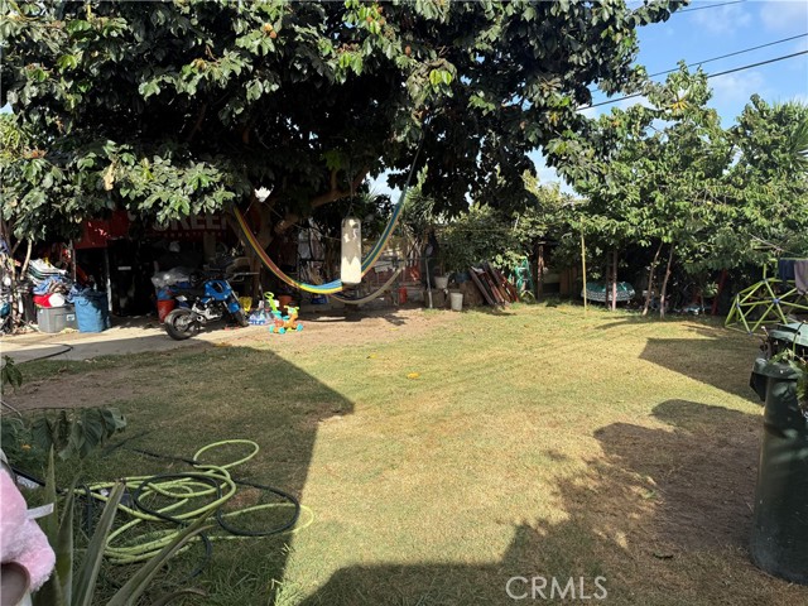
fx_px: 560
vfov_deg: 56.8
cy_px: 303
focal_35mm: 24
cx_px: 404
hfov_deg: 71.6
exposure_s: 1/2053
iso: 80
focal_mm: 6.76
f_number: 1.78
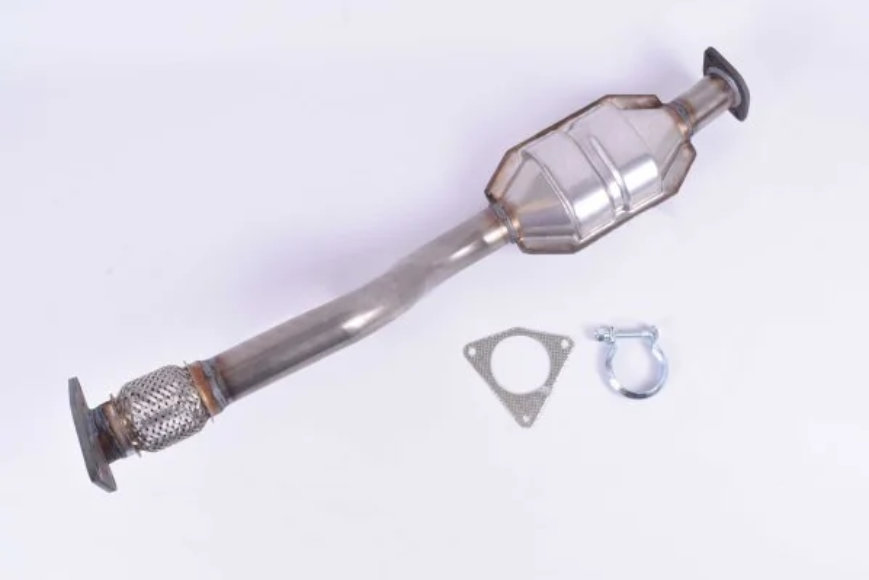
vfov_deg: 35.5
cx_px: 434
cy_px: 290
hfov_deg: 51.3
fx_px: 905
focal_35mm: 38
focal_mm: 25
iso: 400
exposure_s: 1/60
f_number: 16
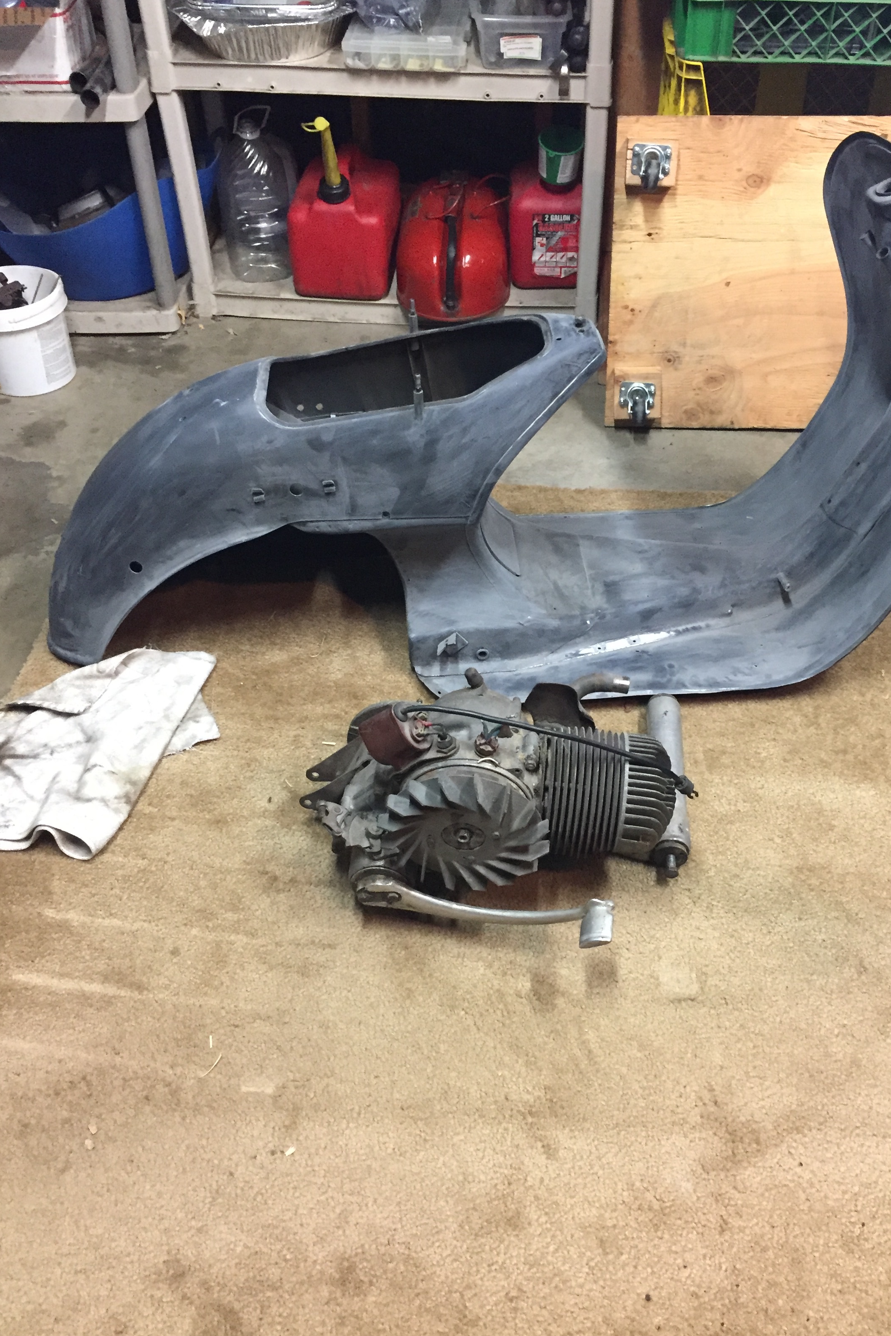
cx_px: 504
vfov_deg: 60.3
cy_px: 668
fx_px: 1151
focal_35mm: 31
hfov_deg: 42.2
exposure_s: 1/30
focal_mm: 4.15
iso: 250
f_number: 2.2
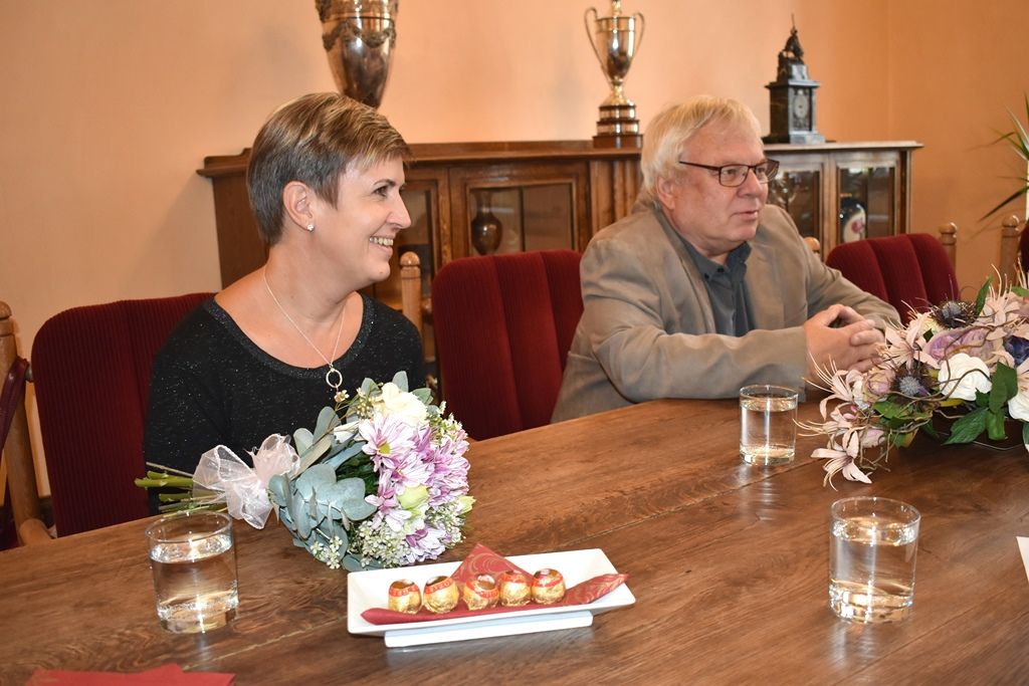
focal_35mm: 34
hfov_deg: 55.1
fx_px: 986
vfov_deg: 38.4
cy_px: 343
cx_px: 514
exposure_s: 1/60
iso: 1100
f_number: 3.8
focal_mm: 23
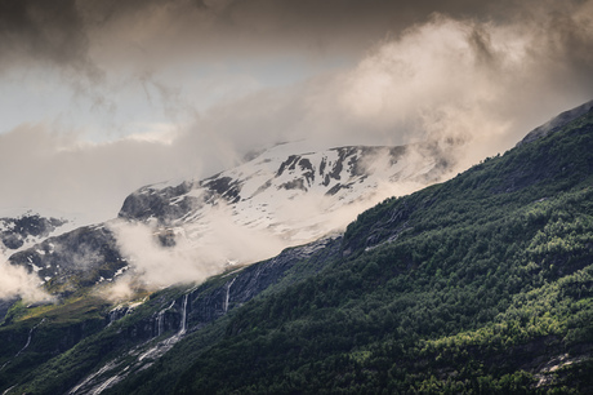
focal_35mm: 200
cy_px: 198
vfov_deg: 6.9
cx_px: 296
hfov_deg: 10.3
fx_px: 3292
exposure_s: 1/500
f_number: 8
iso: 100
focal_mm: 200
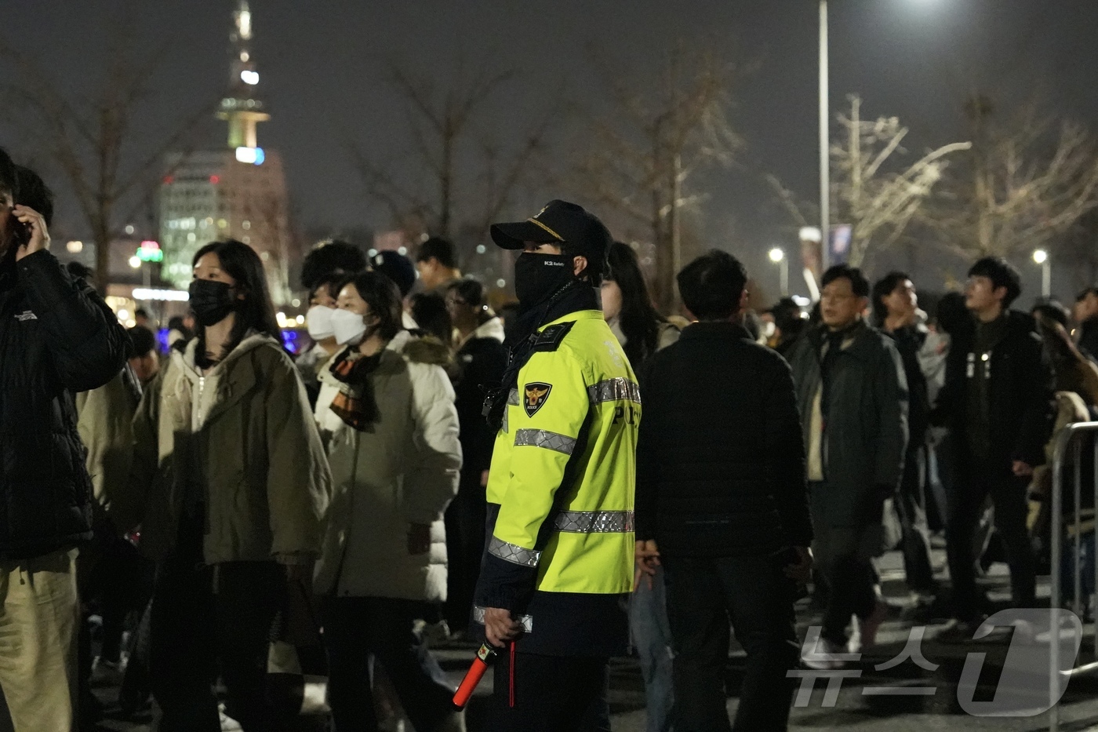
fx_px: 2470
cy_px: 366
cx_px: 549
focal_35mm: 81
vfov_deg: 16.9
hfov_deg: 25.1
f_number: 2.8
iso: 12800
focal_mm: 54
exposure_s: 1/114
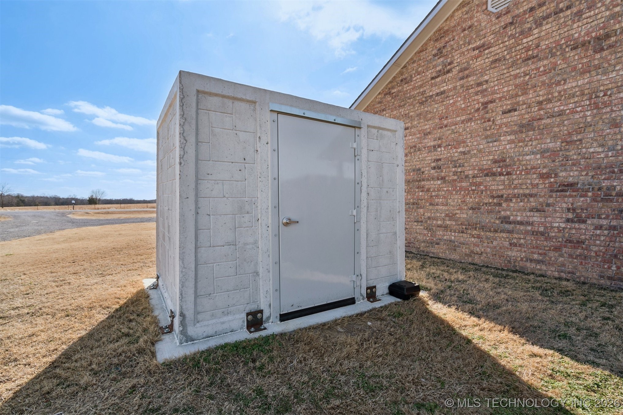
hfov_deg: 96.7
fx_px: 277
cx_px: 312
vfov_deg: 73.8
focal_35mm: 16
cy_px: 208
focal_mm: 16
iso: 200
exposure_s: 1/320
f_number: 7.1
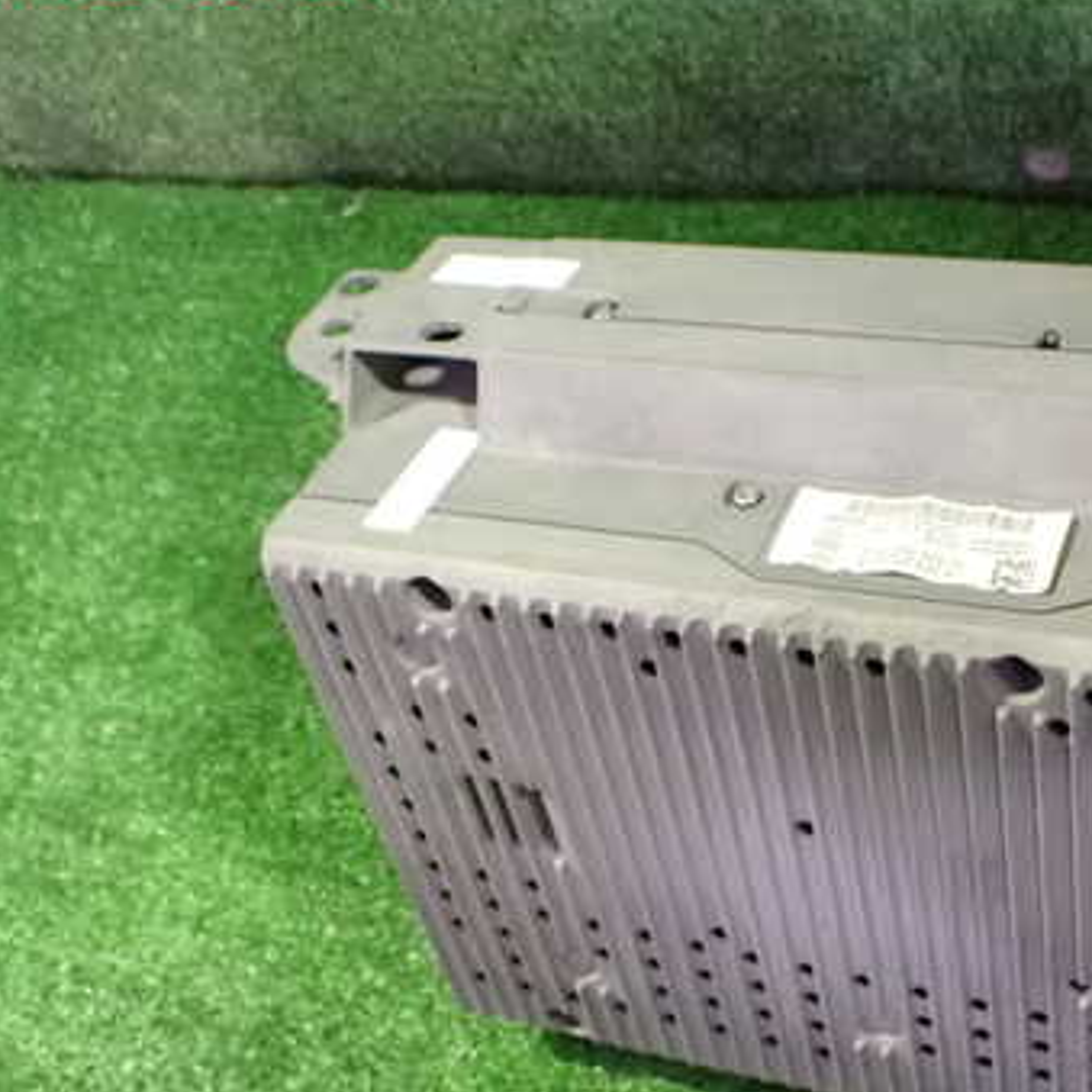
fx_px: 1677
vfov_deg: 35.9
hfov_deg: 35.6
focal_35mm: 47
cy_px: 657
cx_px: 747
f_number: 2.3
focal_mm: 5.4
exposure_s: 1/30
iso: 1600
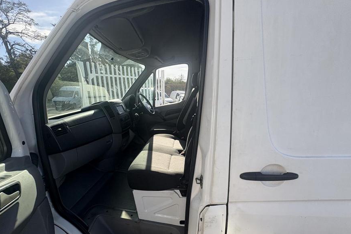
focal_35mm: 15
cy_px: 128
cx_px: 173
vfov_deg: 77.1
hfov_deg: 100.4
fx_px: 146
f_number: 2.2
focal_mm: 2.22
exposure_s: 1/812
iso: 40
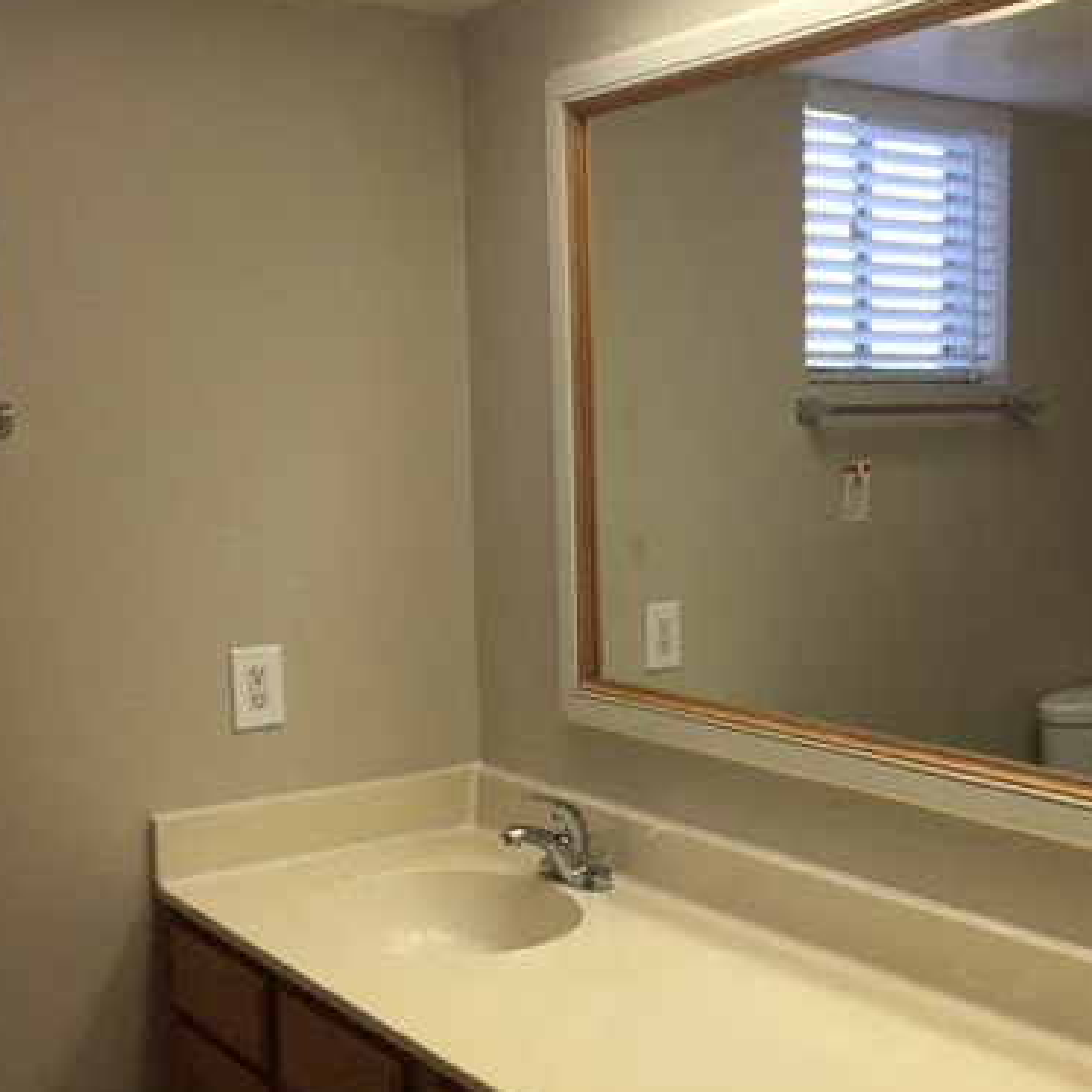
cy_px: 571
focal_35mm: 44
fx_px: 1570
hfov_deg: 37.9
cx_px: 732
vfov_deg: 38.3
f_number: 2.2
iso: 25
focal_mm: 4.15
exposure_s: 1/30
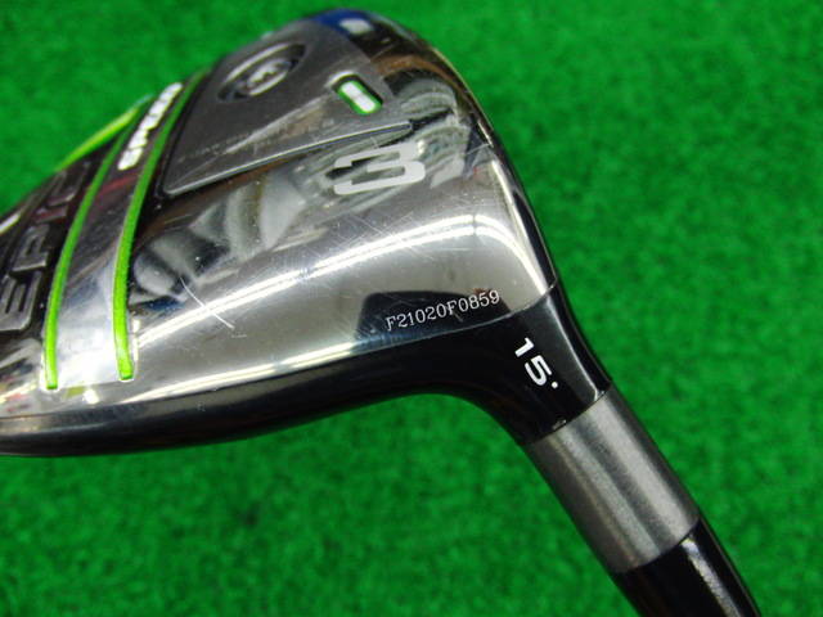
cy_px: 308
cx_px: 412
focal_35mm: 37
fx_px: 880
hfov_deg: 50.1
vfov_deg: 38.7
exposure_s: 1/40
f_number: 3.6
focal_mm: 6.42
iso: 400
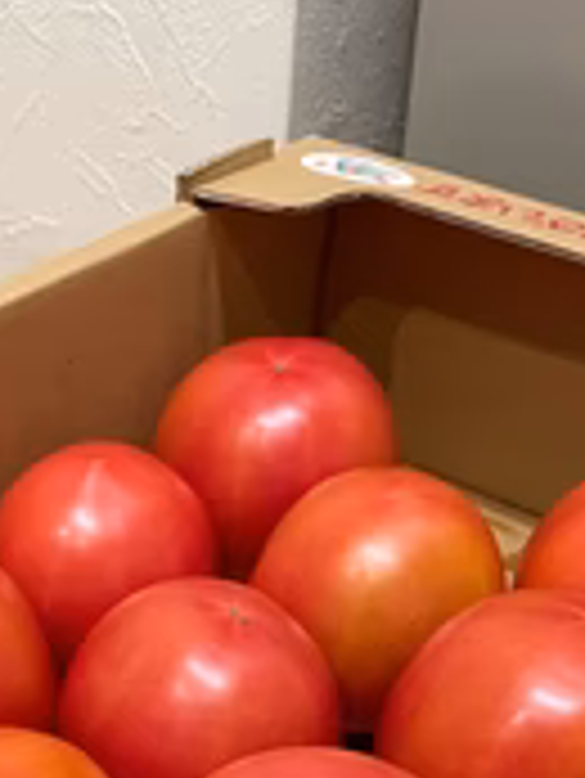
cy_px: 895
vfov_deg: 28.6
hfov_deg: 24.3
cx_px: 184
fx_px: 1350
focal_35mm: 60
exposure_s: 1/50
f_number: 1.6
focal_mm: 4.2
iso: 200
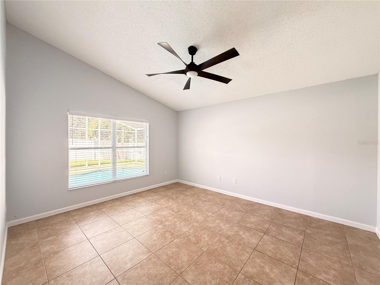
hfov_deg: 102.1
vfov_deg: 85.7
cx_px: 190
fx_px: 154
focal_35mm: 14
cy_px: 142
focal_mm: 2.22
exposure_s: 1/105
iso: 320
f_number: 2.2
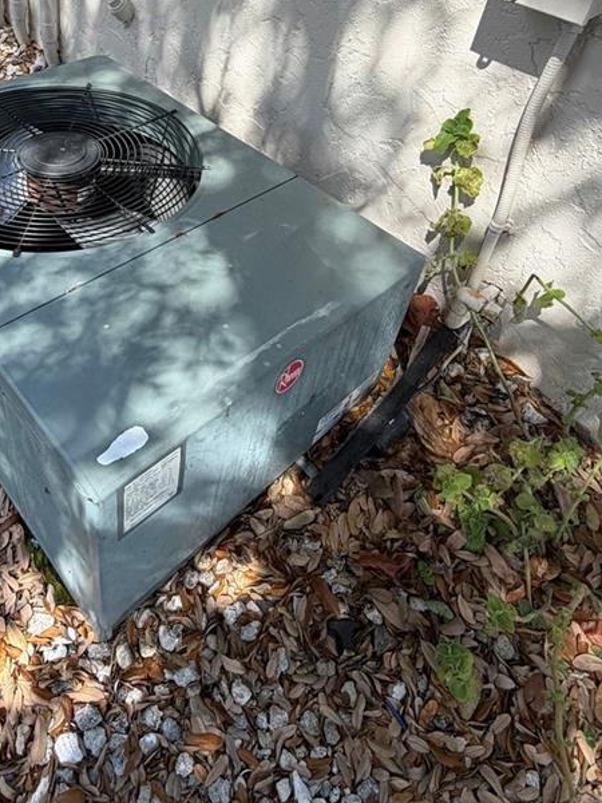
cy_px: 205
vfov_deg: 60.1
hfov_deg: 48.7
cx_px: 191
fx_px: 649
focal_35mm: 28
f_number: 2.2
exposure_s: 1/502
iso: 50
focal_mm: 2.22
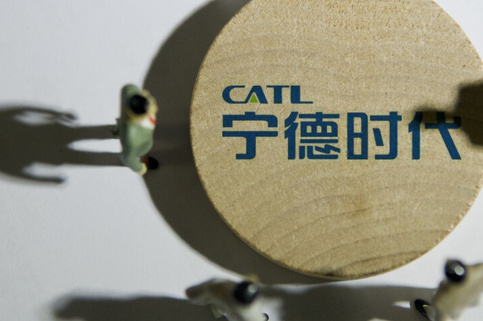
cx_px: 275
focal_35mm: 125
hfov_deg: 16.4
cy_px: 117
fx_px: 1675
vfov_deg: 10.9
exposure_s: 1/200
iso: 500
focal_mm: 50
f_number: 4.5
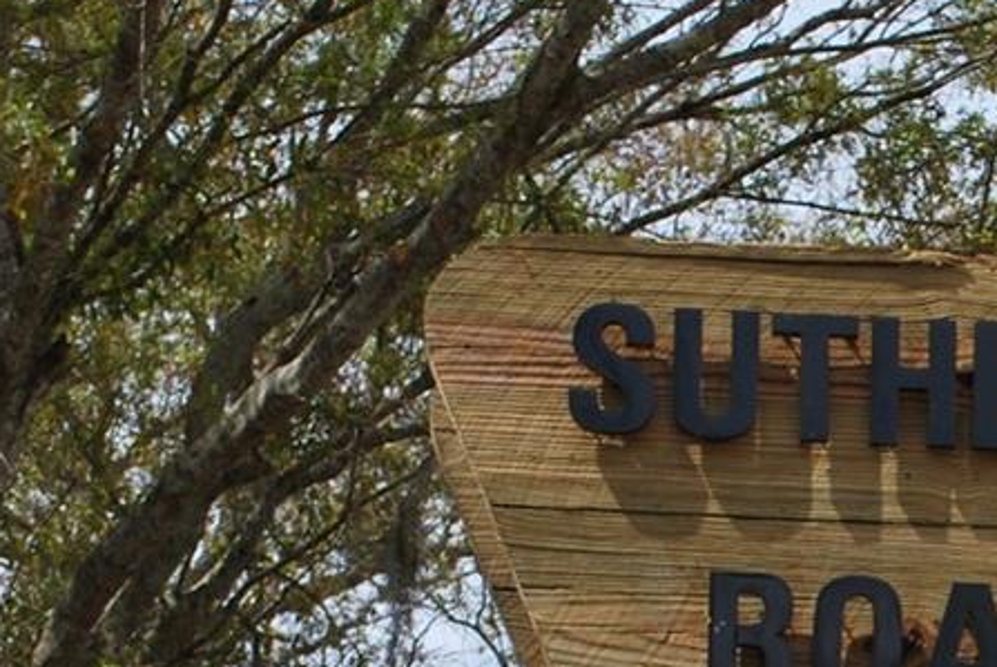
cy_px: 1019
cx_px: 1229
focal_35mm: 188
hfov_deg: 10.7
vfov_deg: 7.2
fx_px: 5206
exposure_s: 1/250
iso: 100
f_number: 8
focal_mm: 35
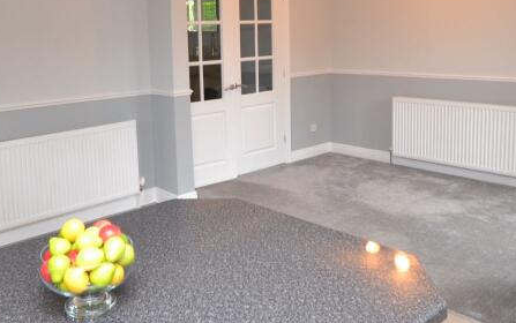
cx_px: 223
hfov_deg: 55.1
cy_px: 91
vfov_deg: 35.7
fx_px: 493
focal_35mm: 35
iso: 500
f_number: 3.5
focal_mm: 10
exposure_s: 1/60
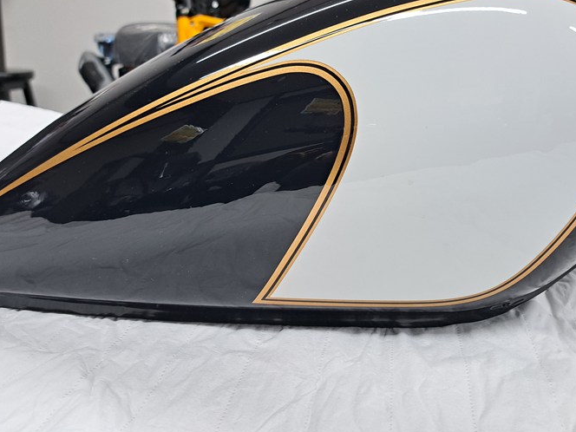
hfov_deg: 50.1
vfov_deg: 38.5
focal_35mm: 37
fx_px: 616
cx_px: 283
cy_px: 173
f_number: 1.8
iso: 80
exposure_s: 1/50
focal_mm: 5.23
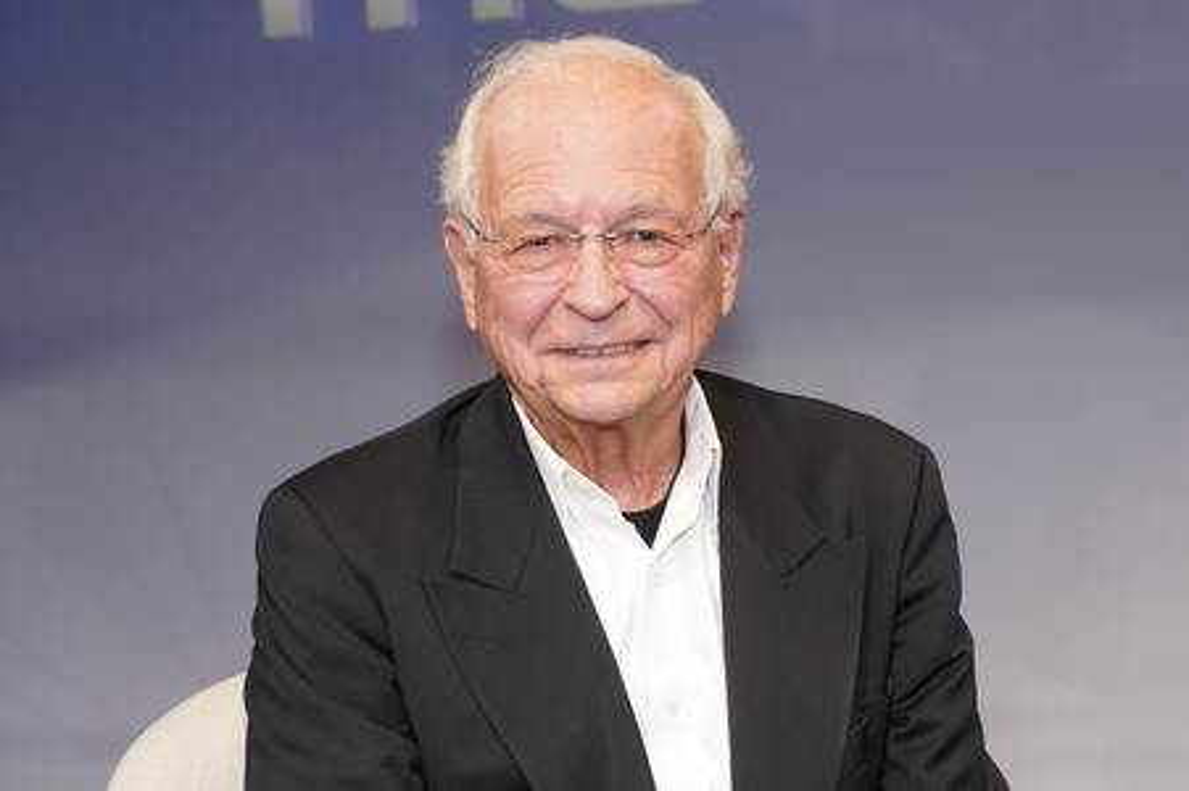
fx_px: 1452
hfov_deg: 44.5
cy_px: 396
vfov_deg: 30.5
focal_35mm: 44
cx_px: 594
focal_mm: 44
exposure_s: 1/125
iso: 2000
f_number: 5.6
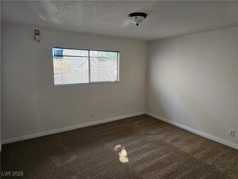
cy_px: 90
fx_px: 158
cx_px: 119
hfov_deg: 73.9
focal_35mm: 23
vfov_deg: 58.9
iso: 400
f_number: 1.7
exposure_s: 1/170
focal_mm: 6.3
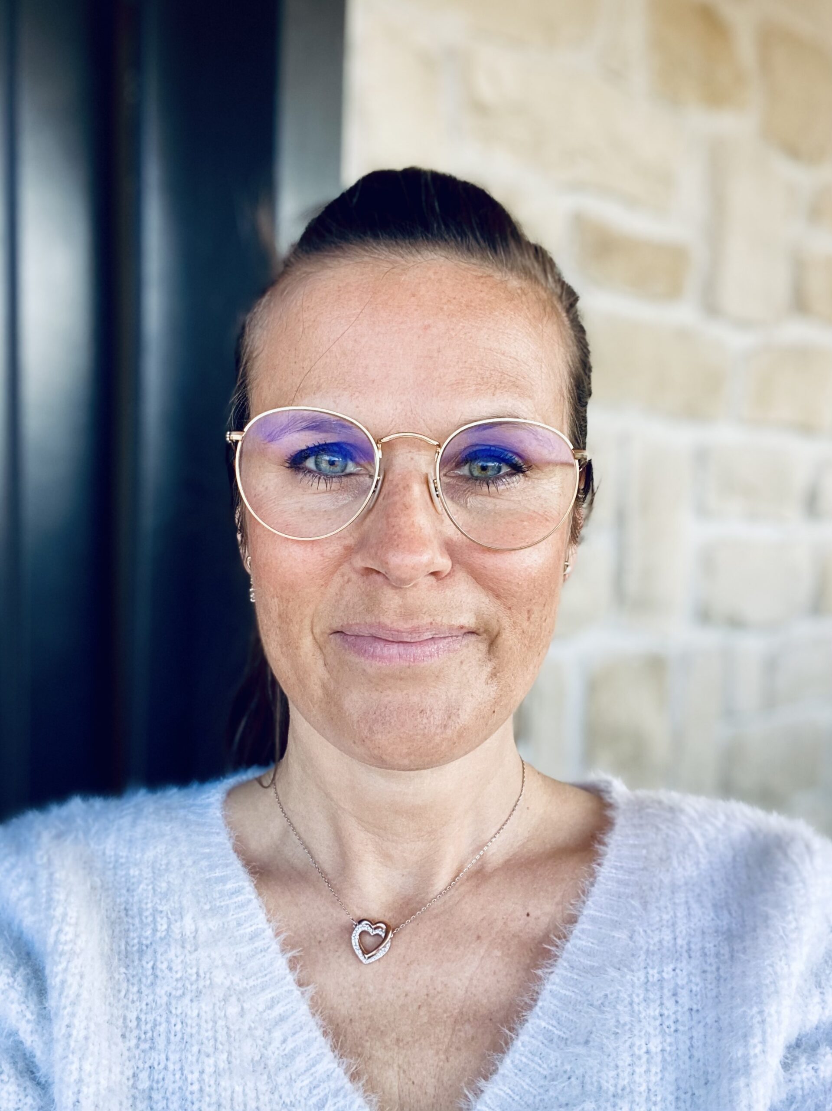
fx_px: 962
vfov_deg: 60.0
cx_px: 416
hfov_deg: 46.8
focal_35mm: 30
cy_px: 556
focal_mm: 2.71
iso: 40
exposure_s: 1/122
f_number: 2.2
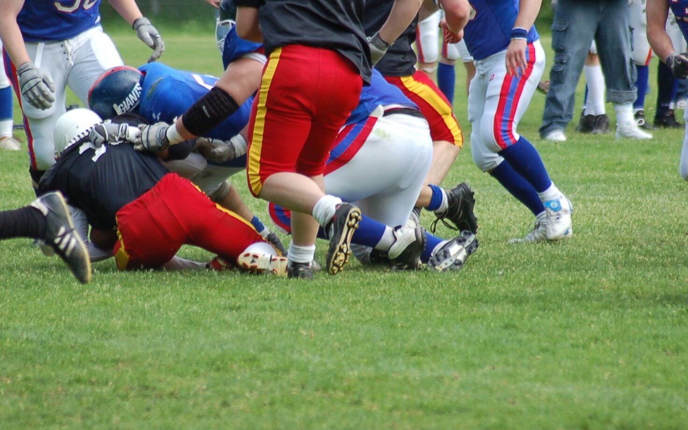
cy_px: 165
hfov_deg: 4.2
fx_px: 9393
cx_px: 335
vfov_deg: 2.6
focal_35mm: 501
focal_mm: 220
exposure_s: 1/640
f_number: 5.3
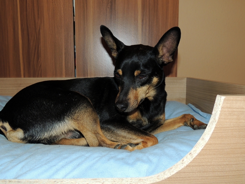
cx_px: 122
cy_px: 92
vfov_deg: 42.9
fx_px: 234
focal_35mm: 33
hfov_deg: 55.4
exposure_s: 1/30
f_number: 3.2
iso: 200
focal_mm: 5.8
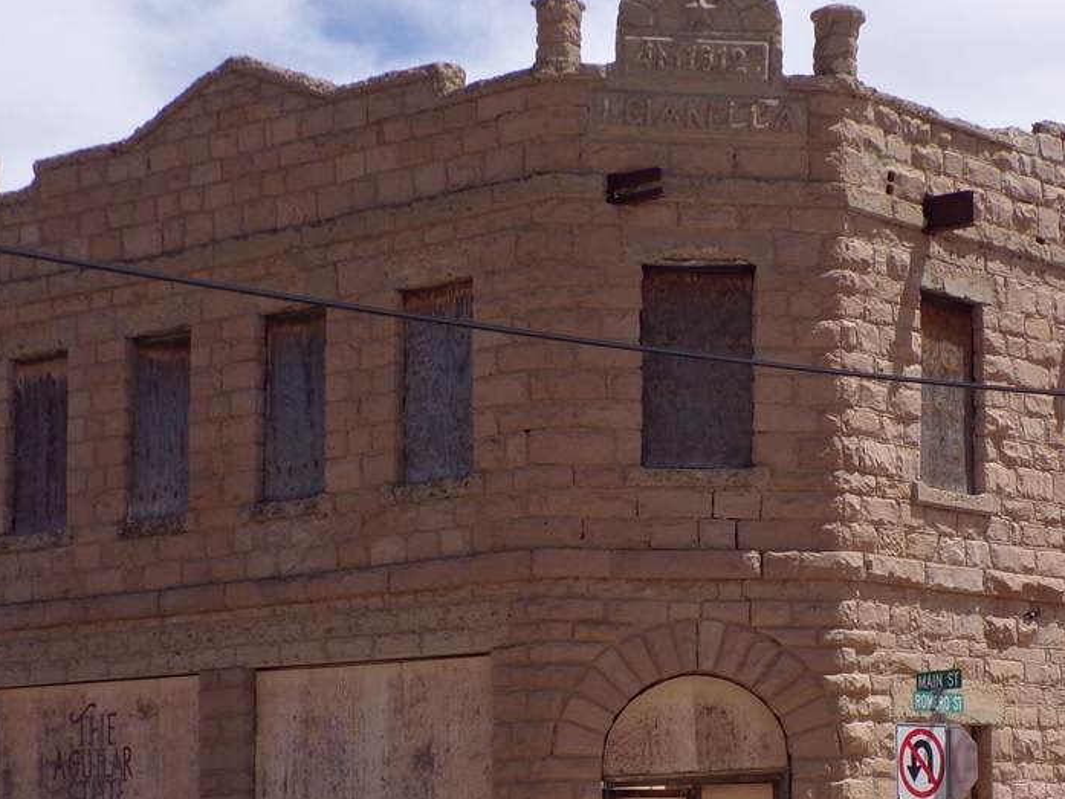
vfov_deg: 16.3
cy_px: 632
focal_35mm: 90
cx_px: 897
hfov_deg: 21.4
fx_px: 2769
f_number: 5.3
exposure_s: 1/550
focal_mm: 8.7
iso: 80
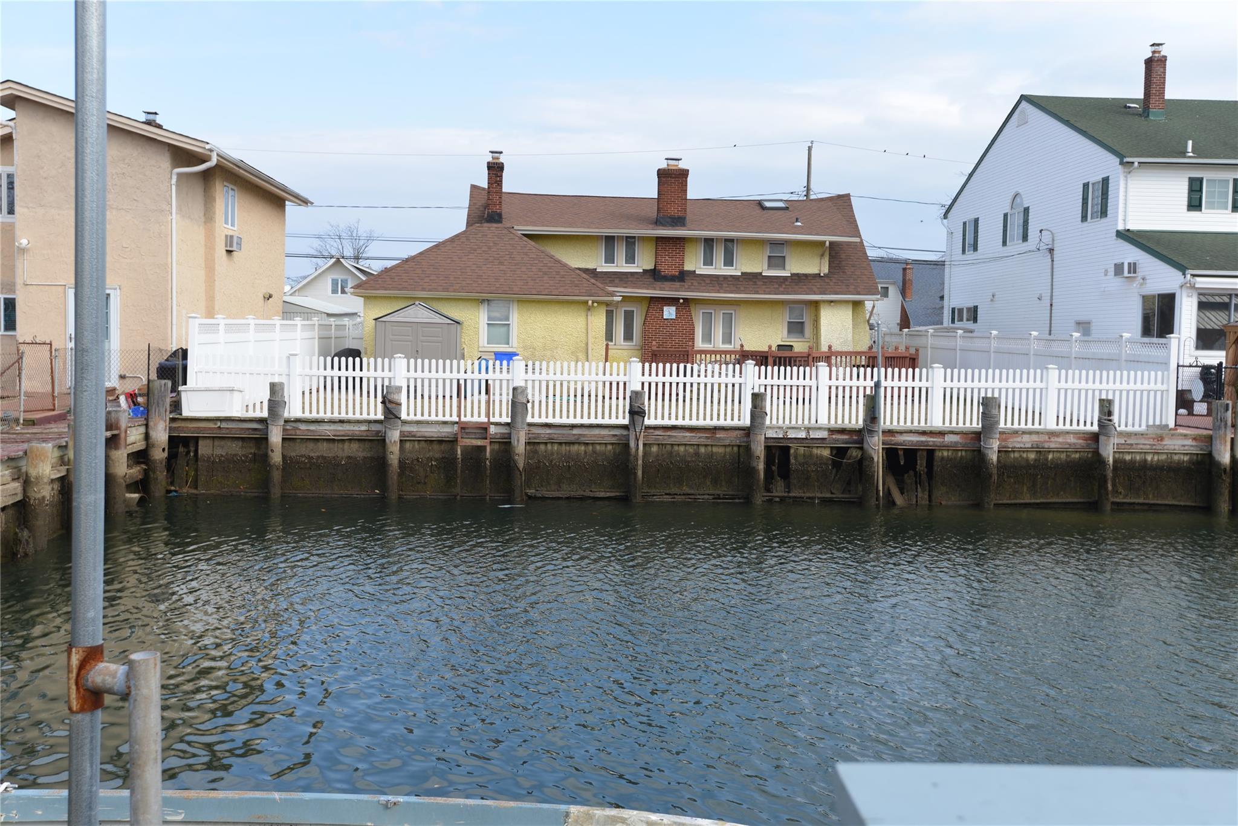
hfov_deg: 54.4
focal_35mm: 35
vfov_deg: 37.9
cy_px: 413
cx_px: 619
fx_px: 1204
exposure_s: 1/250
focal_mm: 35
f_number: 8
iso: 140
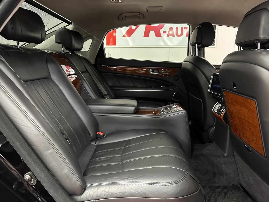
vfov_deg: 56.8
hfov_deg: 71.6
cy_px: 101
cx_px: 134
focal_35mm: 24
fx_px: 187
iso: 800
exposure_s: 1/60
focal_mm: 6.86
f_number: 1.78
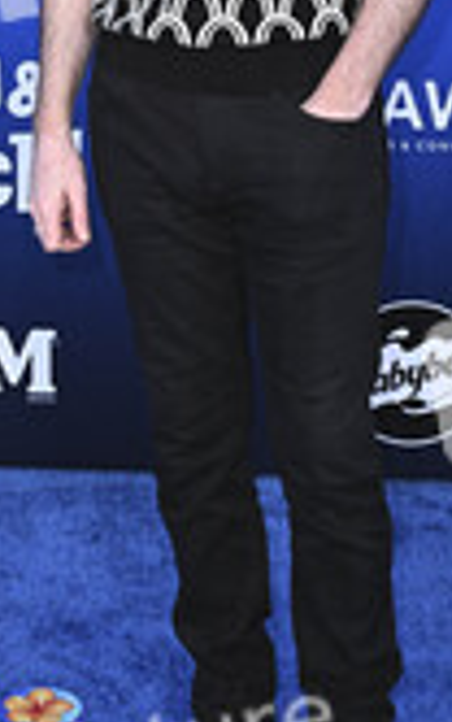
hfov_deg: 14.4
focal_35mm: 91
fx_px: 1790
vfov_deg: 22.5
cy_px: 148
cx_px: 252
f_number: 6.3
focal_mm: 37
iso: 1600
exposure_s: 1/200
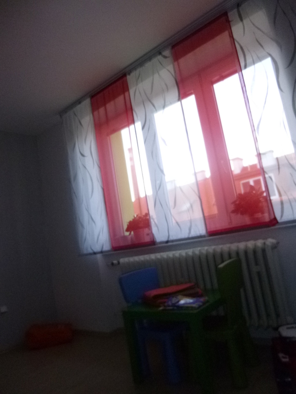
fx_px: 285
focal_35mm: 25
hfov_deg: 54.9
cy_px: 197
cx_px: 148
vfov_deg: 69.4
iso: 400
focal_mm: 4.5
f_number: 3.1
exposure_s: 1/250
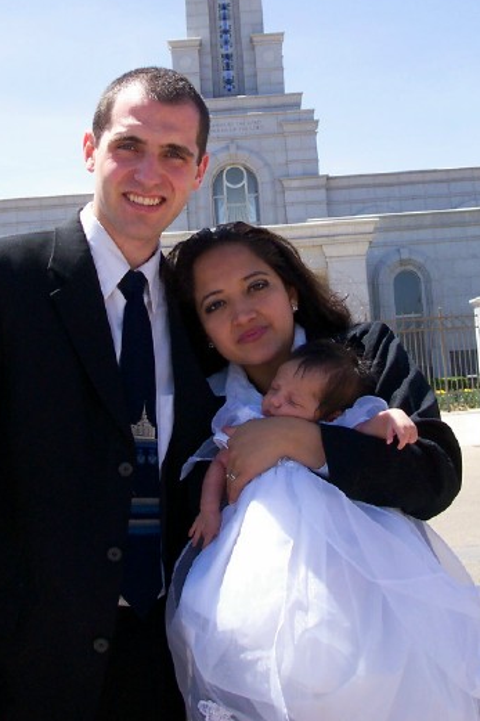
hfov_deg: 24.2
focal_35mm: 56
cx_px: 206
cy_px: 201
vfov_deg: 35.0
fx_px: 1121
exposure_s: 1/350
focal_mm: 8
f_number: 4.8
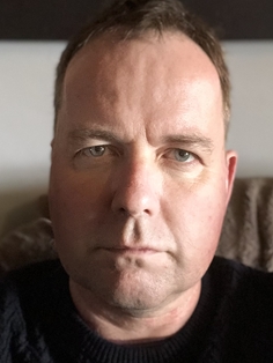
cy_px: 173
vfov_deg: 37.5
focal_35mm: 51
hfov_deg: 28.6
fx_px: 536
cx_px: 136
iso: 320
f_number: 2.2
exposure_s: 1/17
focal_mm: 2.87
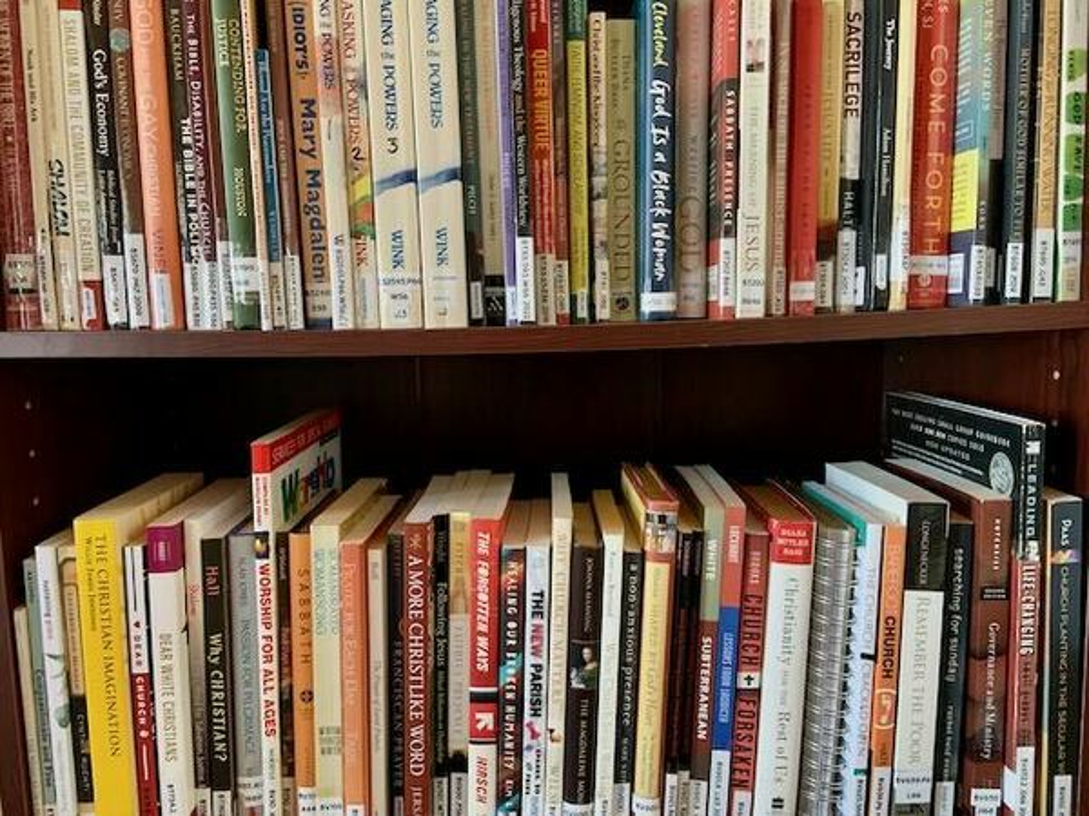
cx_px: 544
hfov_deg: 67.3
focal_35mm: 26
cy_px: 408
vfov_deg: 53.1
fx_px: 818
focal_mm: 4.25
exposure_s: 1/37
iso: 400
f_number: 1.8
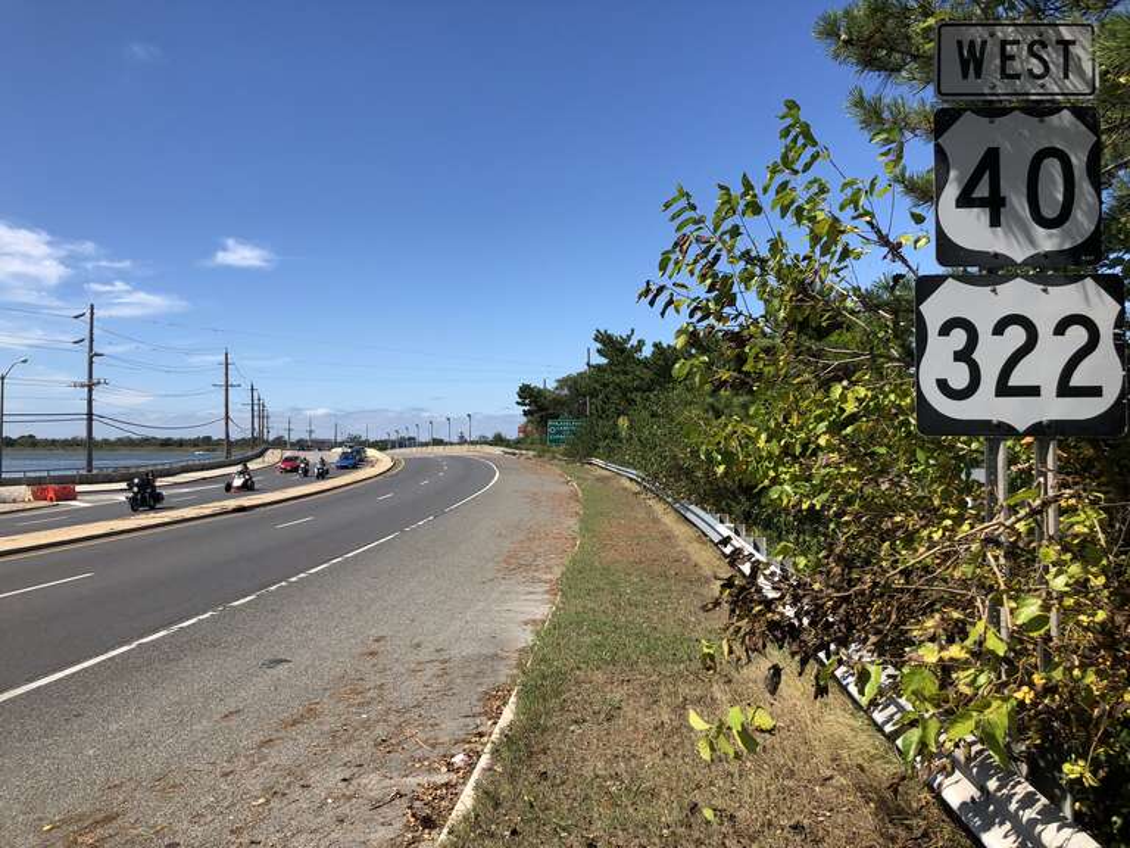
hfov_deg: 63.4
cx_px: 565
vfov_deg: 49.7
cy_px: 424
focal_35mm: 28
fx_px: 914
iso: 20
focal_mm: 4
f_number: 1.8
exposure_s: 1/2088
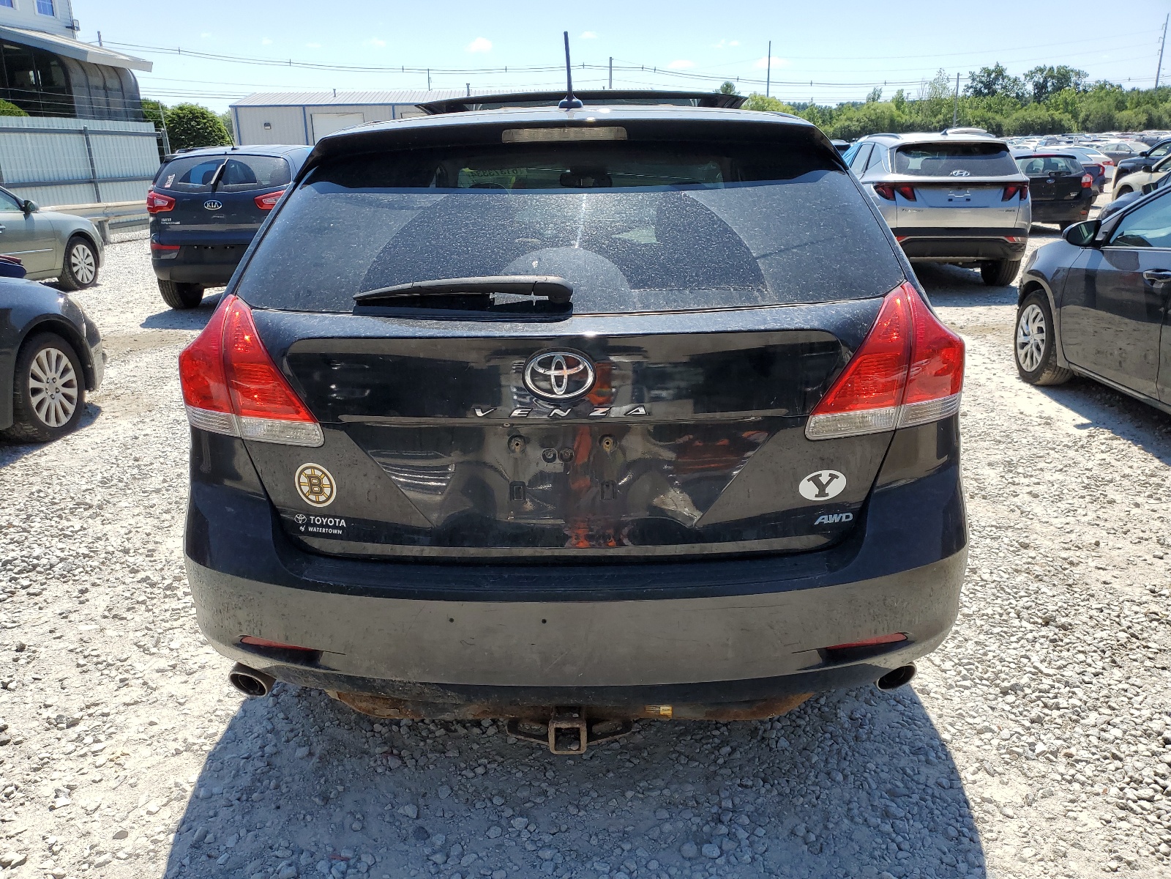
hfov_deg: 67.3
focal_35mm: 26
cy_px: 440
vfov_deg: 53.1
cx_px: 586
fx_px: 880
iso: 50
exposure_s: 1/2500
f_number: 1.5
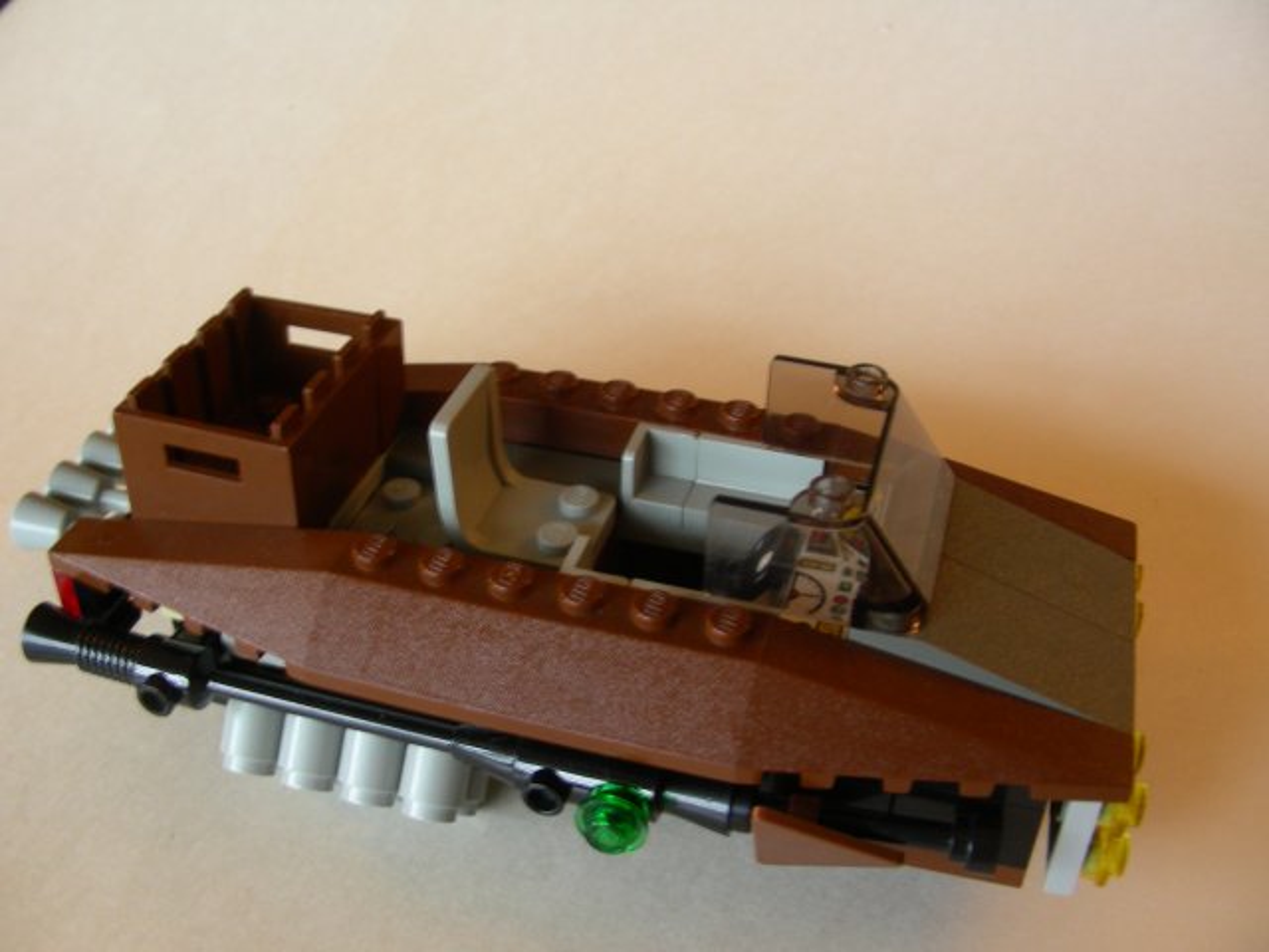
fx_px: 1393
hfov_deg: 49.0
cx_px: 634
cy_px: 476
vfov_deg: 37.7
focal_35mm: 38
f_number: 3.5
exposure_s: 1/3.9
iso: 55
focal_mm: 6.3
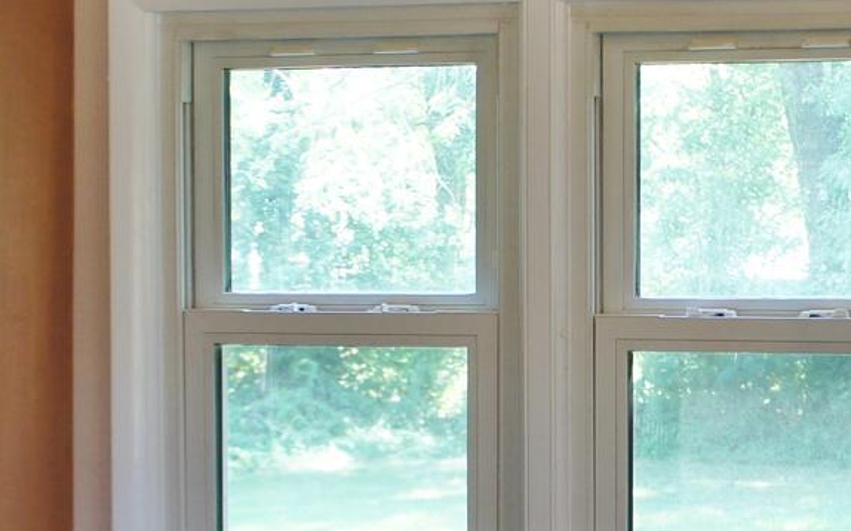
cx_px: 620
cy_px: 495
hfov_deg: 17.3
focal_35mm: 120
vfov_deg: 10.8
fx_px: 2781
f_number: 4
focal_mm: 22
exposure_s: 1/40
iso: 500
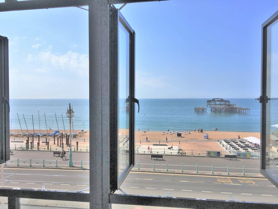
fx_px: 233
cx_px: 139
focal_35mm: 29
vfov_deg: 48.2
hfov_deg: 61.7
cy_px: 104
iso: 25
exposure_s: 1/2747
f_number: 2.2
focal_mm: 4.15
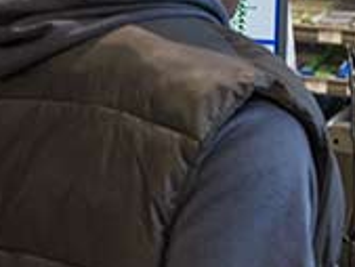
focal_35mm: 298
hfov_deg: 6.4
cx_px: 739
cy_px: 145
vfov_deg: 5.0
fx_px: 3058
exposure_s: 1/160
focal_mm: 70
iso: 1250
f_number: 5.6
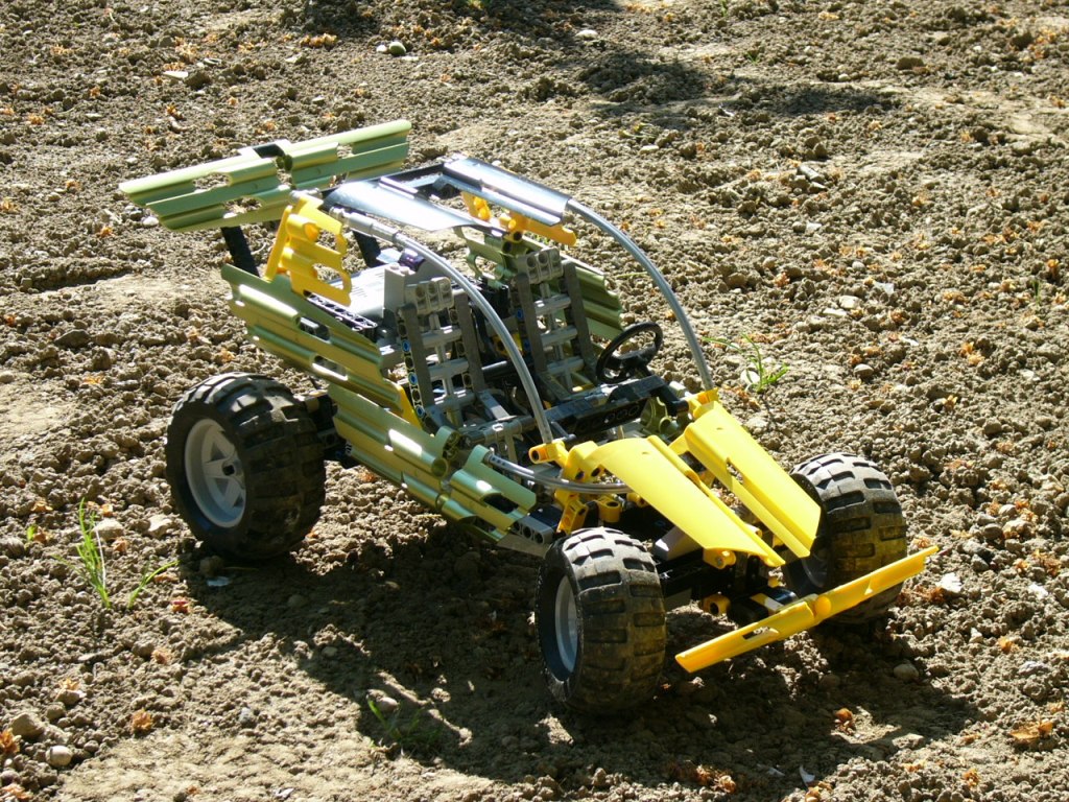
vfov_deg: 18.7
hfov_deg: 24.7
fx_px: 2440
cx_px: 534
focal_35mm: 79
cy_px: 401
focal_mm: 13.1
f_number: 4.3
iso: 50
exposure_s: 1/160
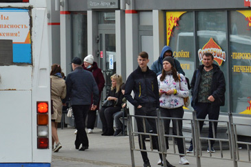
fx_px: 2138
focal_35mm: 307
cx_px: -128
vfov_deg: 4.5
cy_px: -43
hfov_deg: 6.6
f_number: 9
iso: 200
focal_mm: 62
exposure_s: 1/320
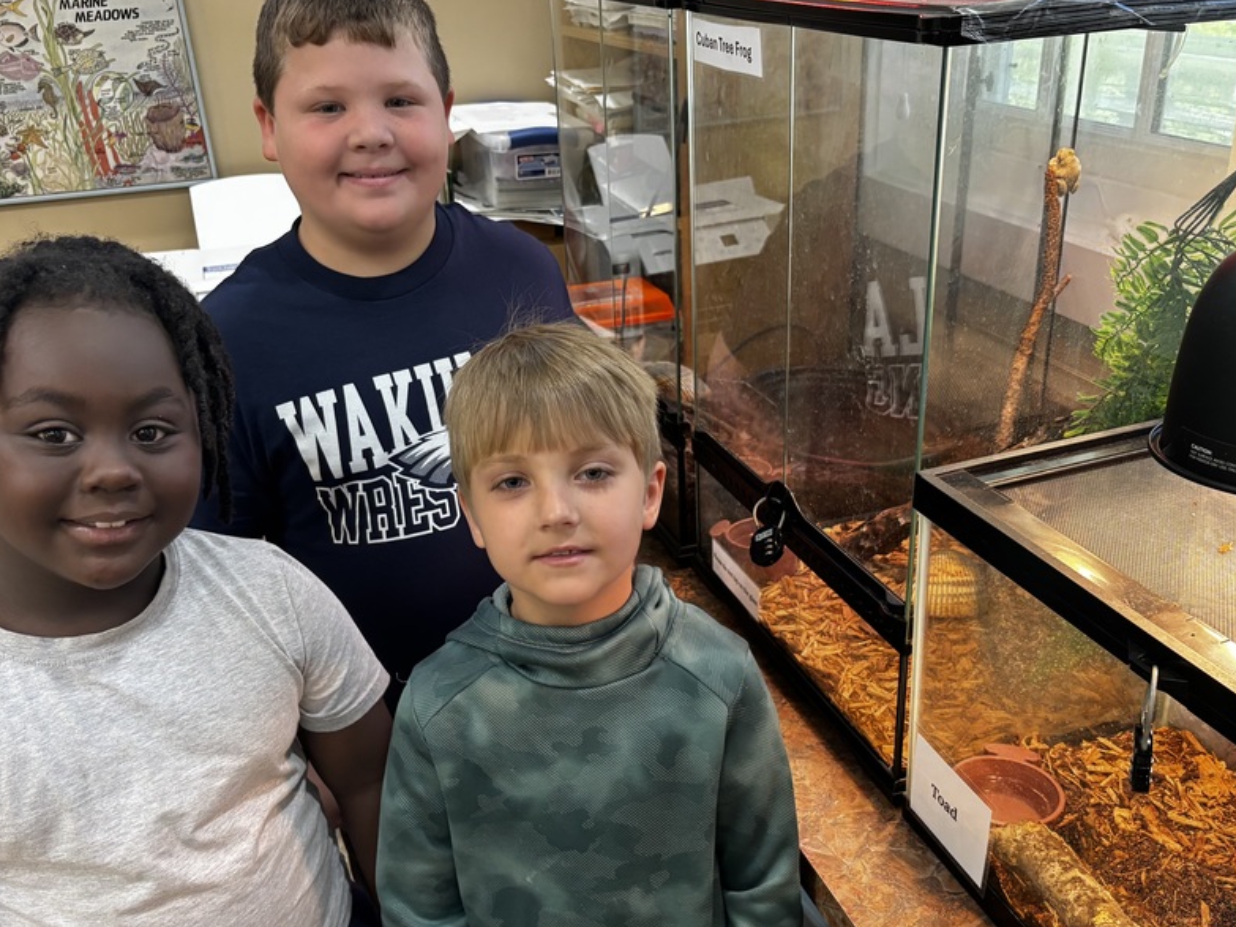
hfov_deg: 54.0
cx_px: 616
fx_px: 1214
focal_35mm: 34
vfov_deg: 41.5
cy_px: 567
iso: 200
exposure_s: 1/60
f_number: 1.6
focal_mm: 5.96
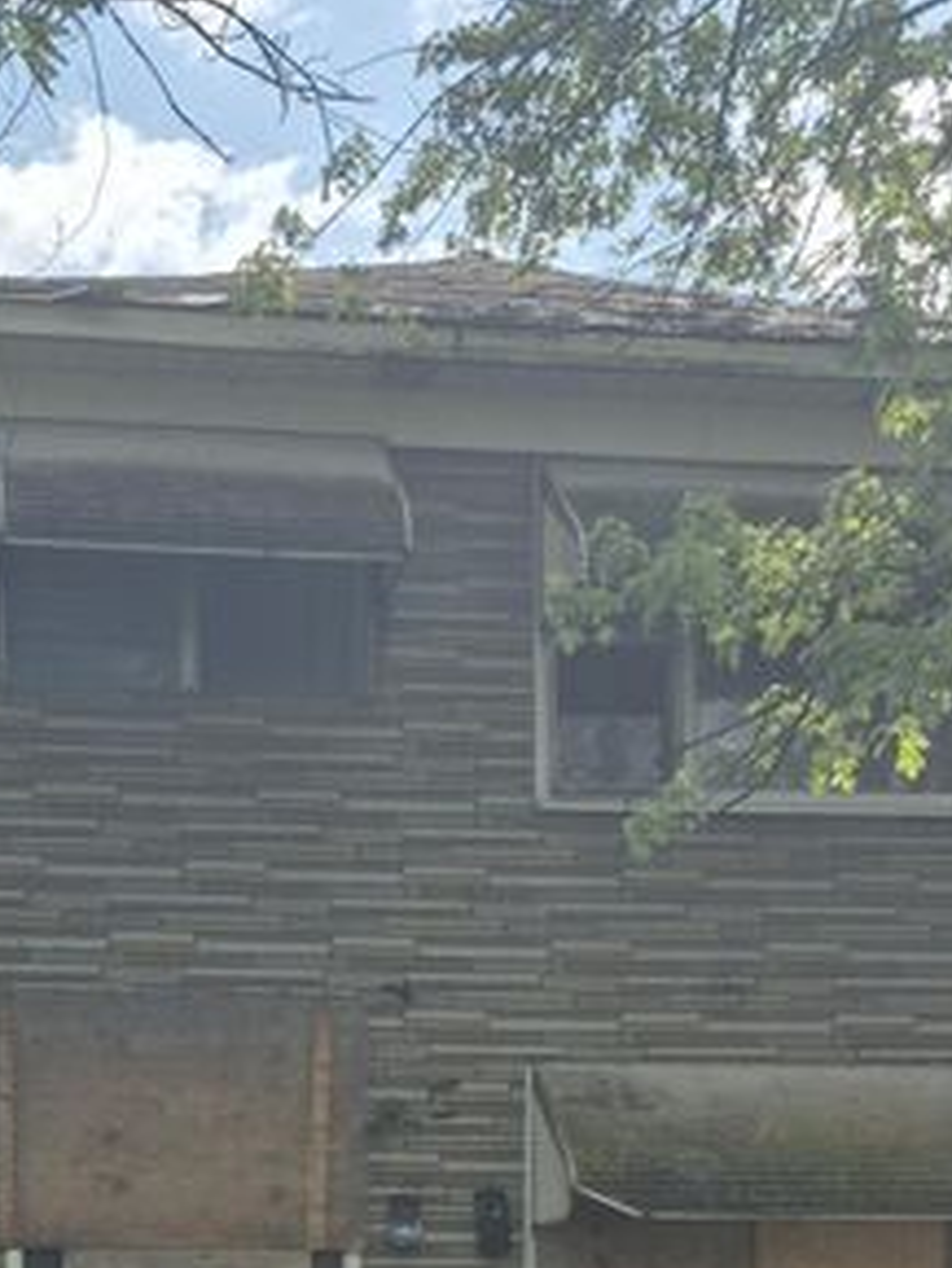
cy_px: 1139
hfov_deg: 27.5
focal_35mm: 53
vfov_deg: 34.2
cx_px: 553
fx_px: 1942
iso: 25
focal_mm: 5.4
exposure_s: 1/1960
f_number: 1.8
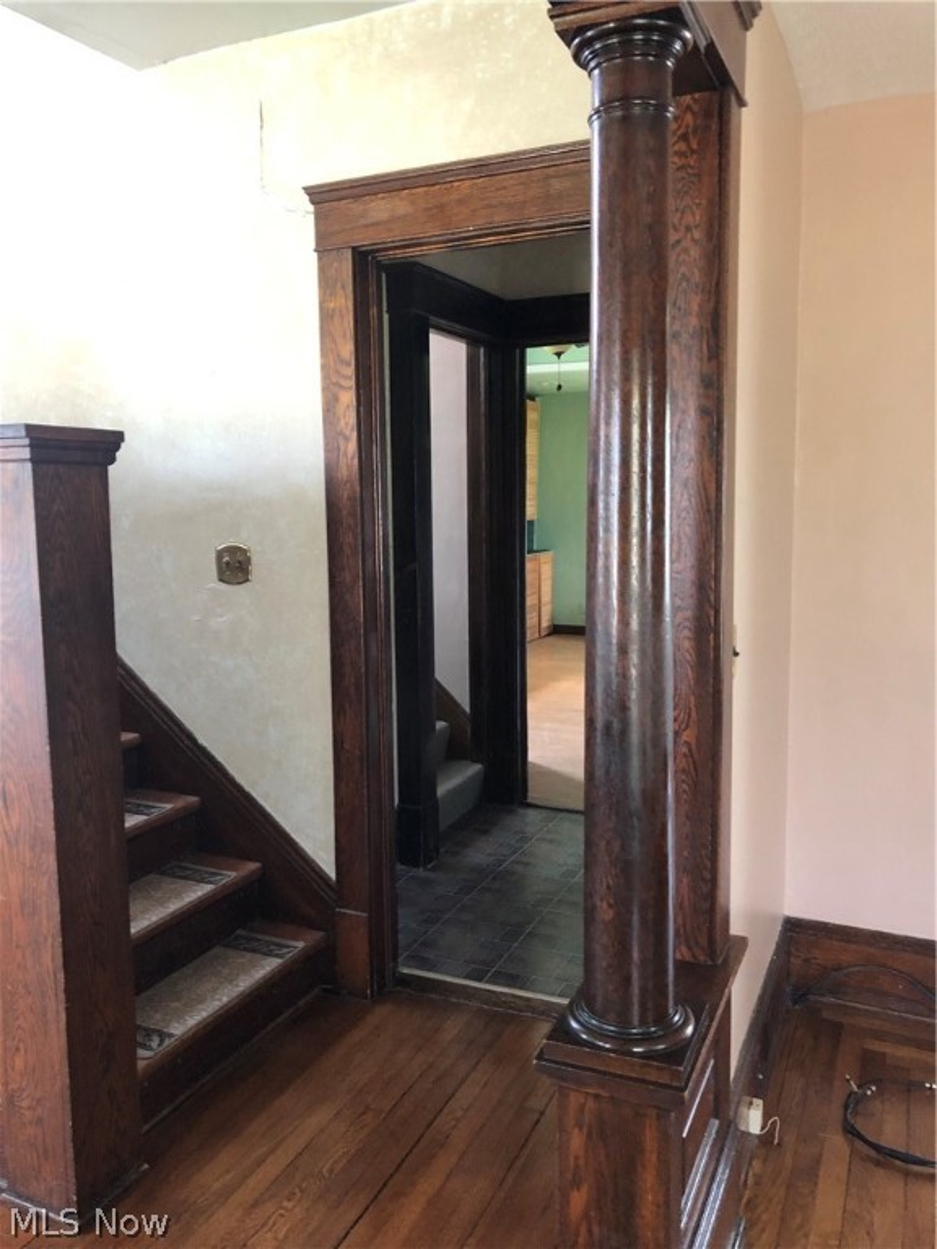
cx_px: 468
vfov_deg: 63.4
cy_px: 624
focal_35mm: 28
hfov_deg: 49.7
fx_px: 1011
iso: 100
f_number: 1.8
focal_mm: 3.99
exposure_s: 1/13
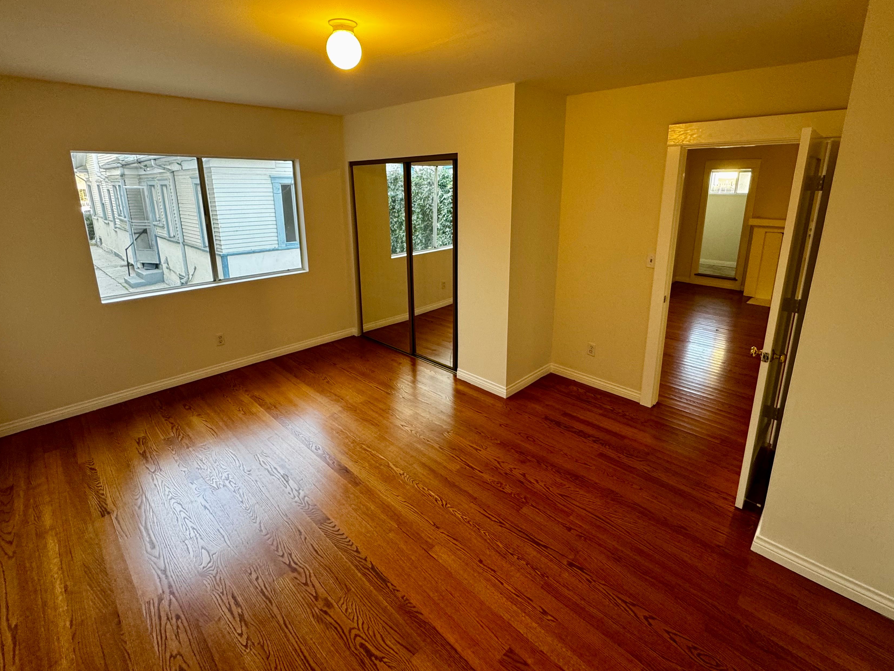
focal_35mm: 17
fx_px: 439
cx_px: 458
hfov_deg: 91.0
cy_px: 292
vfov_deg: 74.4
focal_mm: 2.22
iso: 160
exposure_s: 1/60
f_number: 2.2
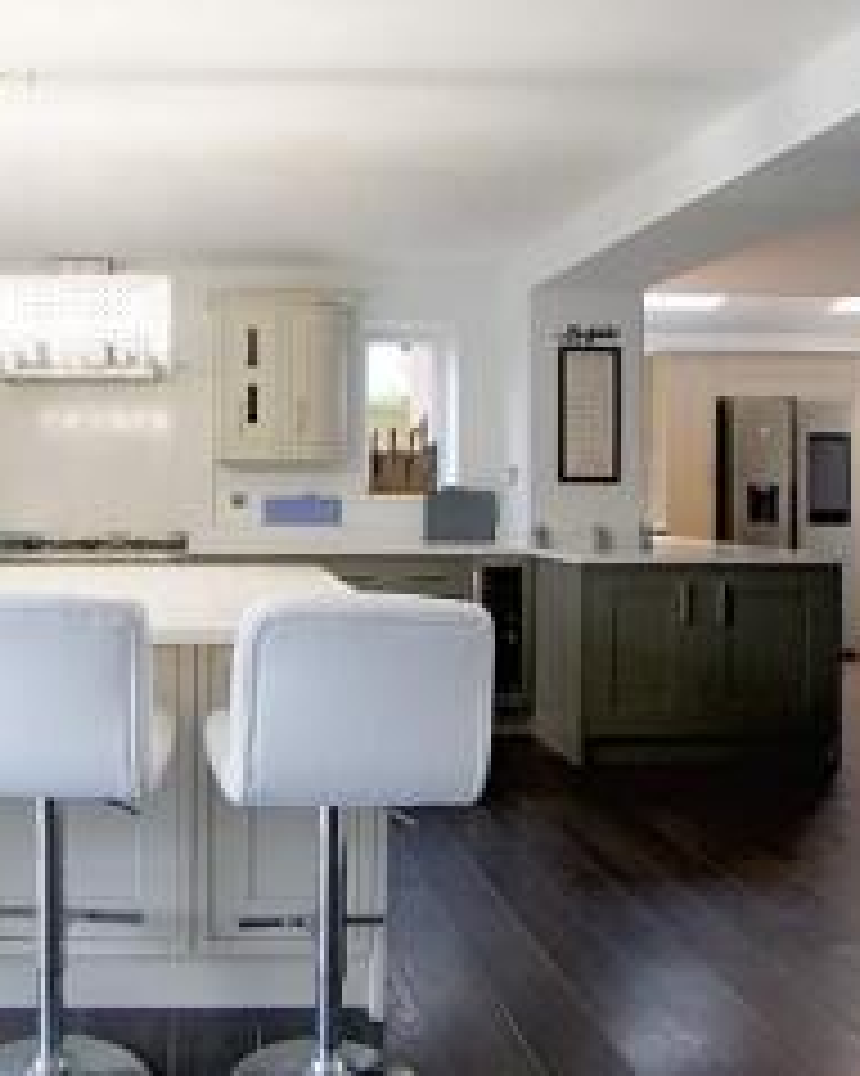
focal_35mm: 28
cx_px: 194
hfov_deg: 49.0
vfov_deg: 62.1
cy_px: 493
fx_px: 891
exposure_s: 1/160
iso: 2000
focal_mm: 10
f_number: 4
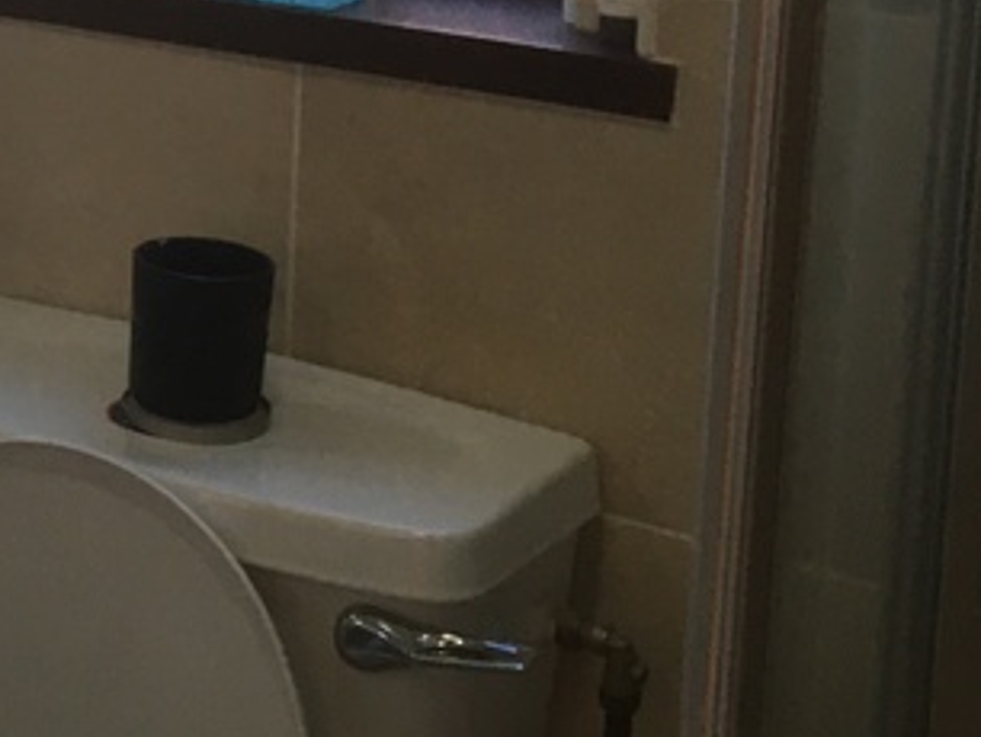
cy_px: -74
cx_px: -500
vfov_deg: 14.9
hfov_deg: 18.0
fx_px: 2751
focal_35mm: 97
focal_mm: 4.15
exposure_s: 1/33
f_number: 2.2
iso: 80
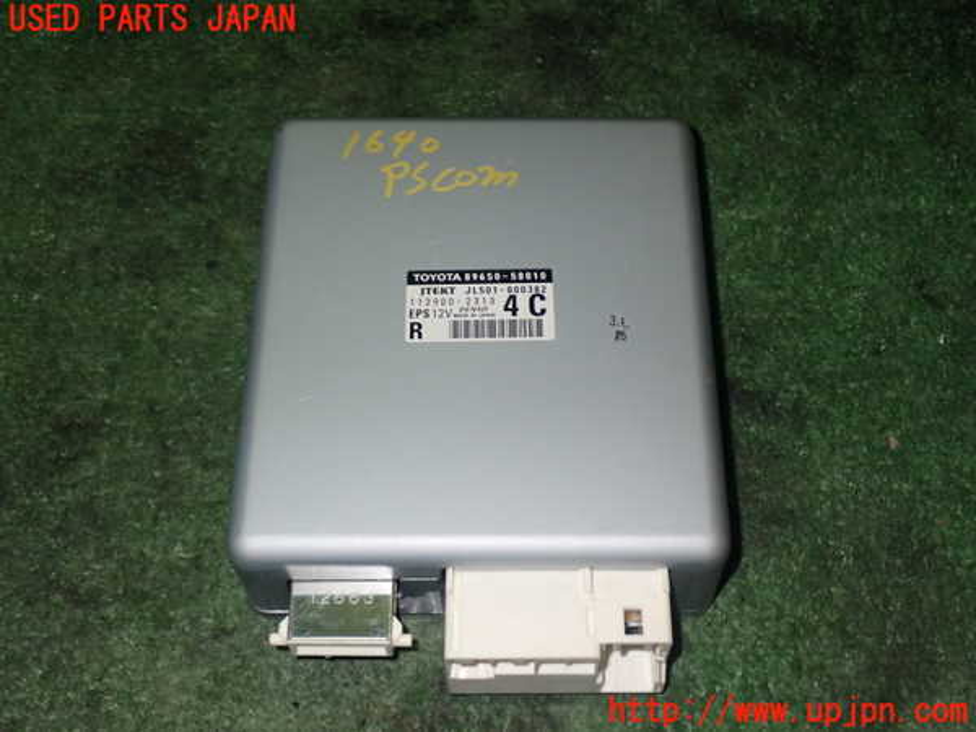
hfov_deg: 40.4
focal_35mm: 47
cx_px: 488
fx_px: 1325
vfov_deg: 30.9
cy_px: 366
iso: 640
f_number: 9
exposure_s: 1/50
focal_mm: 8.4
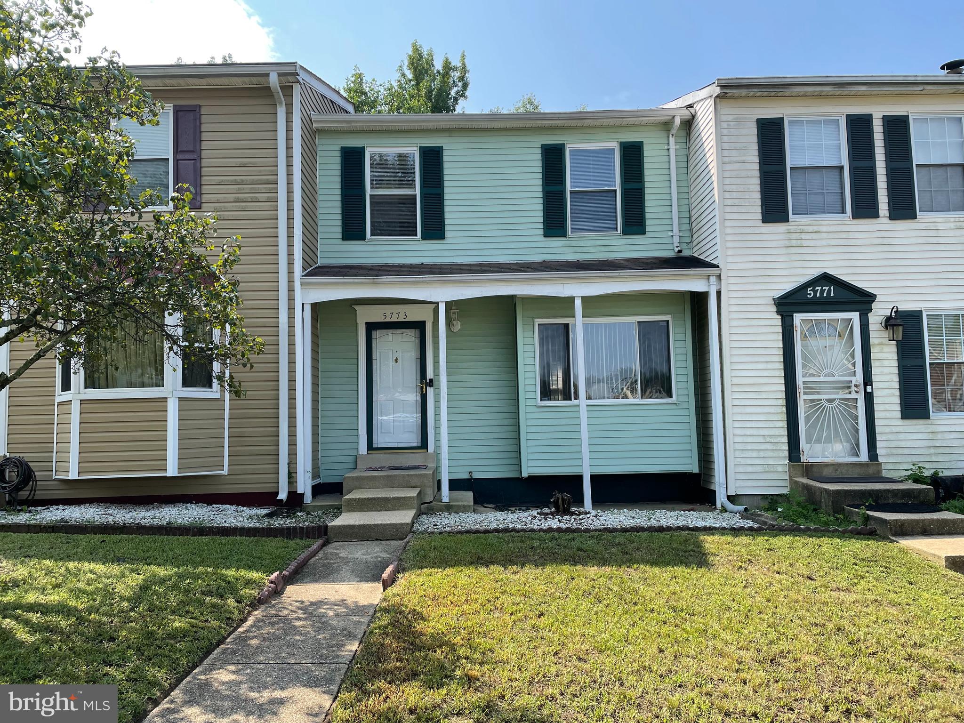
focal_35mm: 26
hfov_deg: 67.3
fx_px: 724
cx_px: 482
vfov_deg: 53.1
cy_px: 362
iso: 32
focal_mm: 4.2
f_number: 1.6
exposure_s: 1/1276
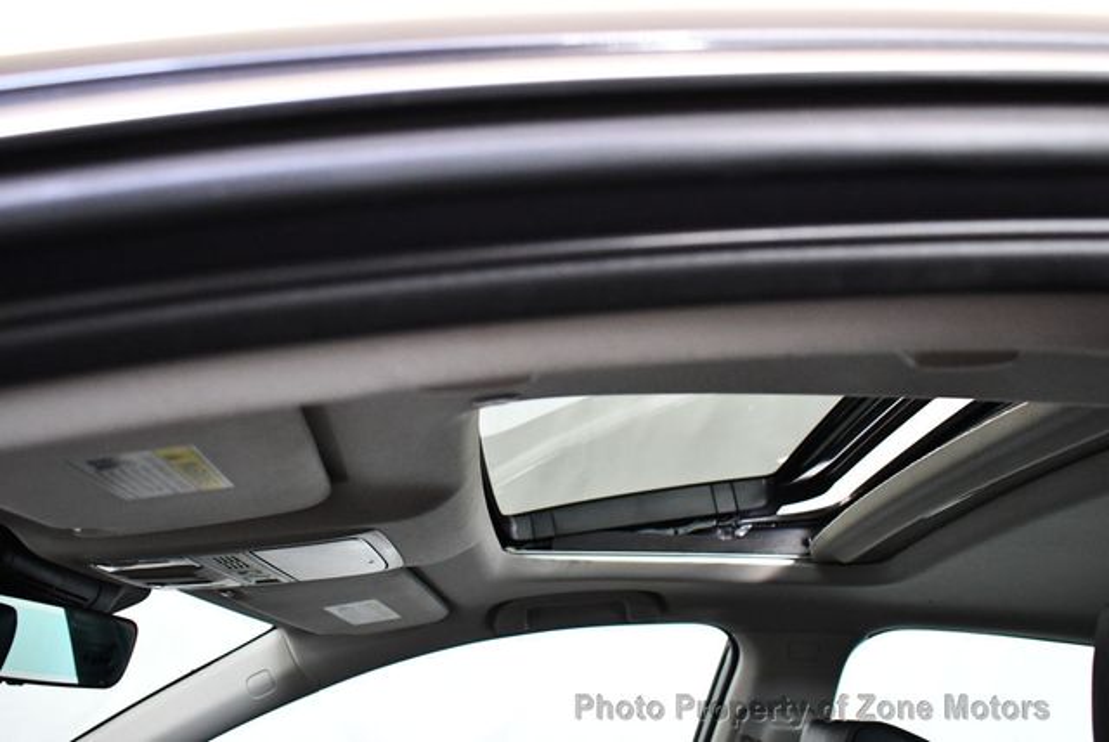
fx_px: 1110
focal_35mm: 36
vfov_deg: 36.9
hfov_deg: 53.1
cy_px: 371
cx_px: 554
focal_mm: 18
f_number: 3.5
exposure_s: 1/125
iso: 2800
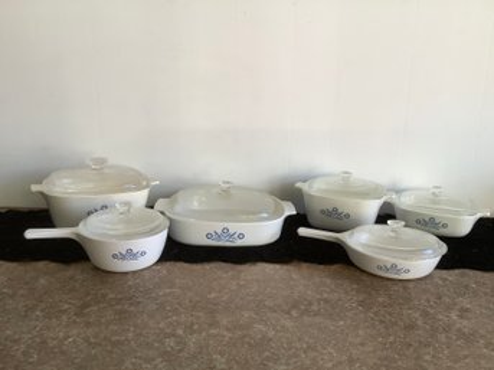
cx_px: 247
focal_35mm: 31
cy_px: 185
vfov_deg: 45.4
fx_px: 442
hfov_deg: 58.4
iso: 80
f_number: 2.4
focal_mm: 3.3
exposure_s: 1/120
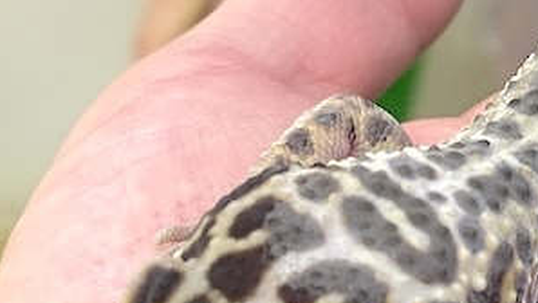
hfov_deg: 17.9
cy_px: 103
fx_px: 1627
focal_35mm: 114
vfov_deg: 10.6
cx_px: 632
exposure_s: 1/50
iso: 100
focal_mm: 4.25
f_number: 1.8
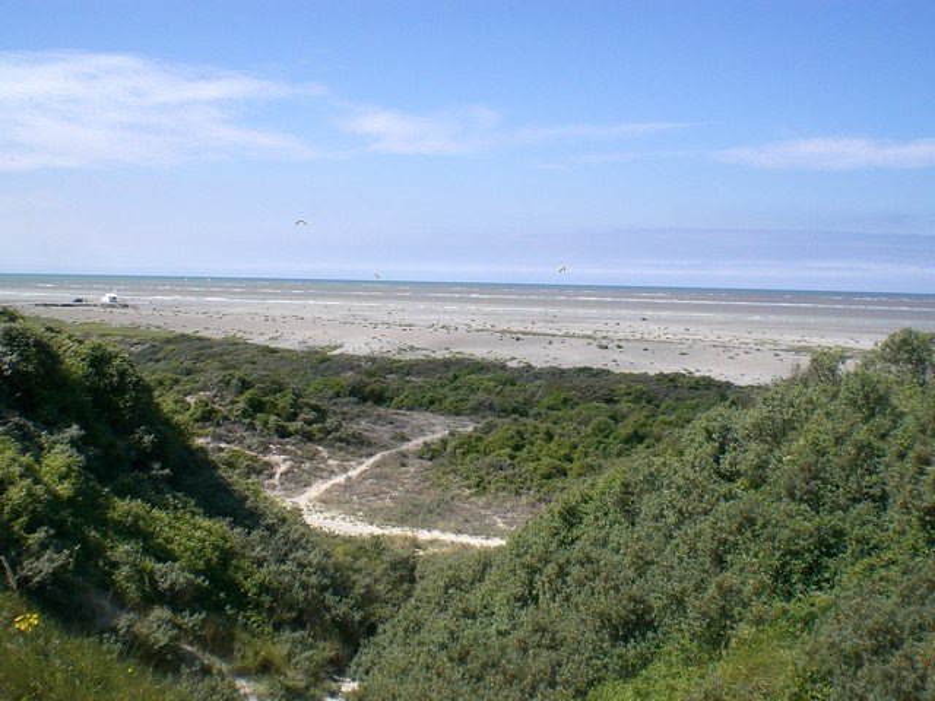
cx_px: 468
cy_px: 350
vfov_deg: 37.7
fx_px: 1026
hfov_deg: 49.0
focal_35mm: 38
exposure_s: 1/400
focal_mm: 6.3
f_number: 4.4
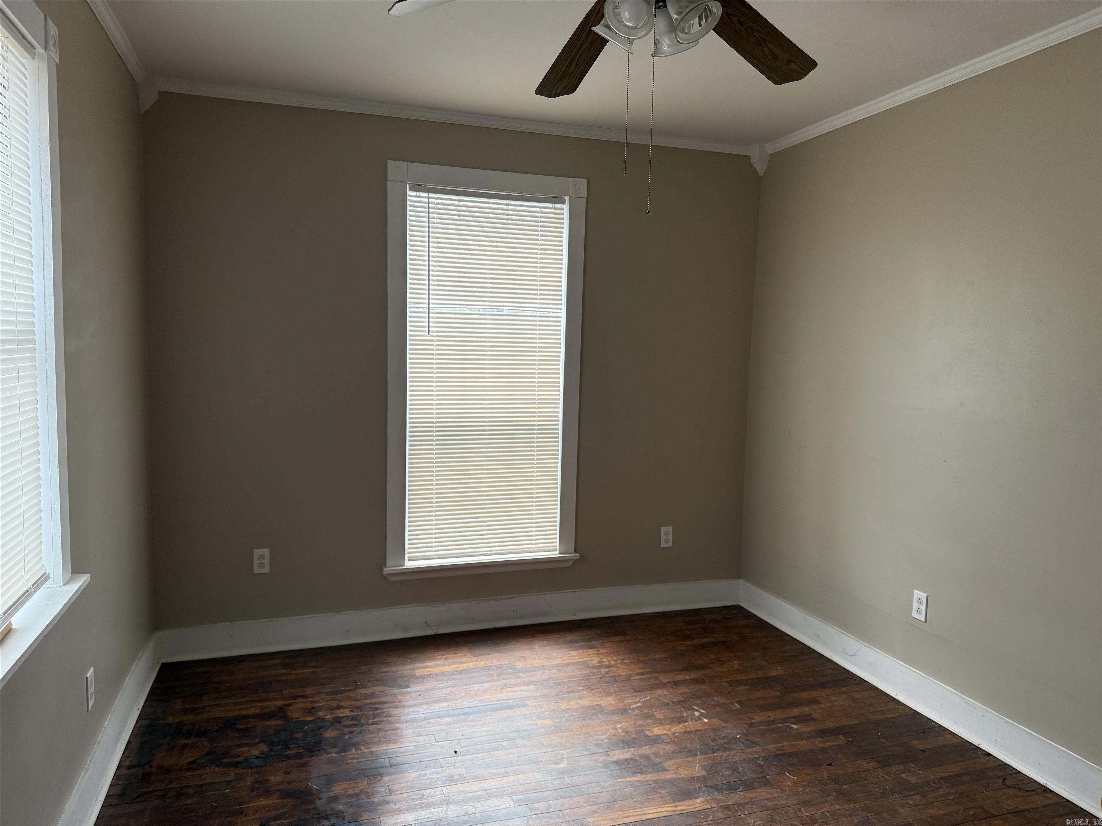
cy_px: 413
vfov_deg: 56.8
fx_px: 764
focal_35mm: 24
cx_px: 551
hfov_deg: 71.6
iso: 200
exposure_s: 1/149
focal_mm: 6.76
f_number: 1.78
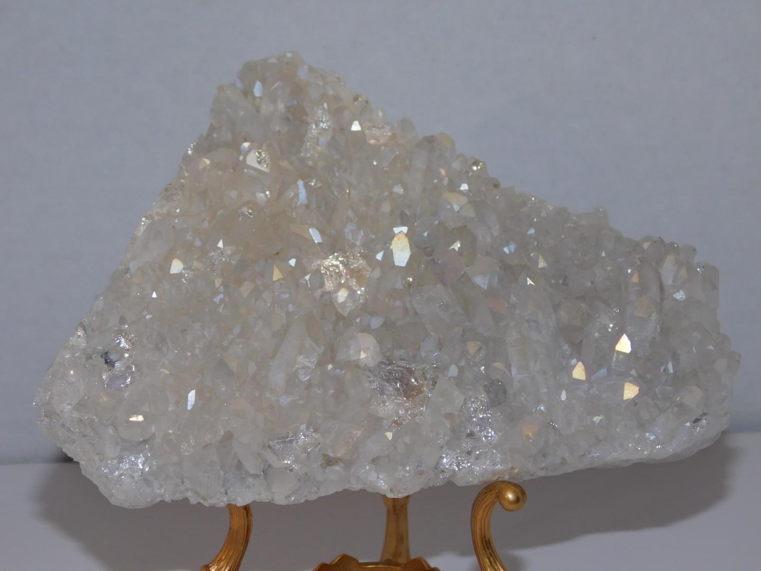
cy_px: 286
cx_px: 380
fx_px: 1759
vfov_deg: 18.4
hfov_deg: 24.4
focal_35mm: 80
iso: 200
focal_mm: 14.2
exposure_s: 1/60
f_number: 4.4
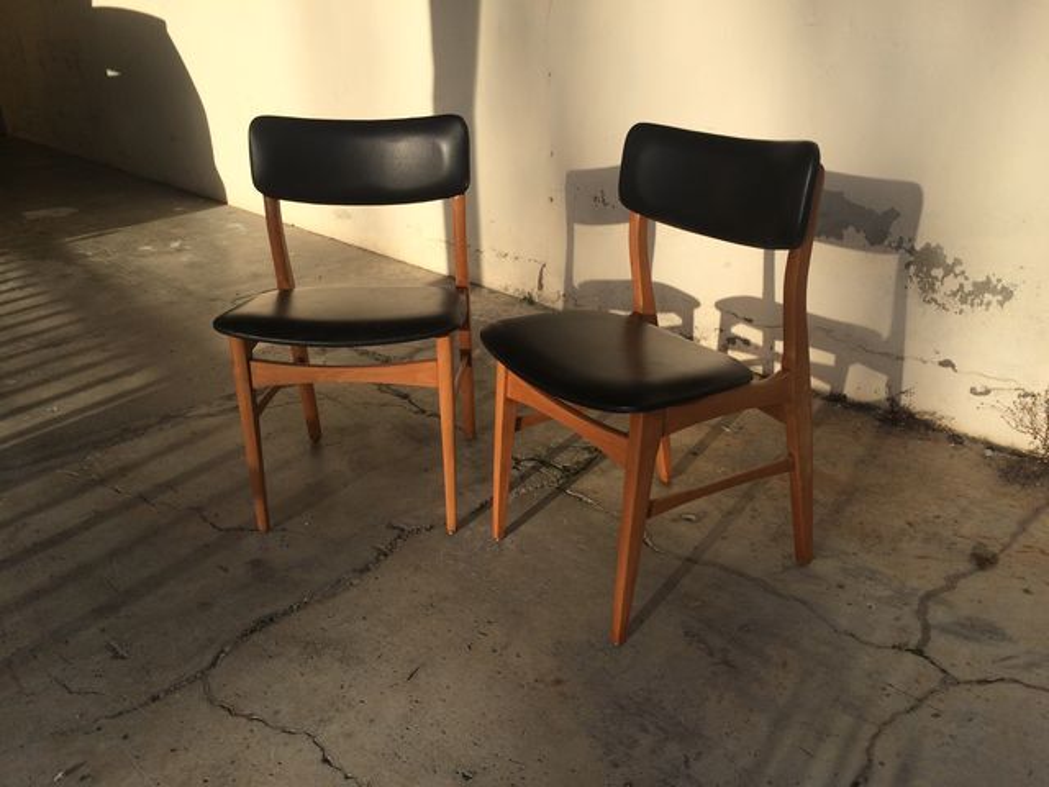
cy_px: 394
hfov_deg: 61.7
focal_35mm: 29
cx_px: 524
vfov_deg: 48.2
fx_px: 879
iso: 32
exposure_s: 1/2053
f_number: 2.2
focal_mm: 4.15
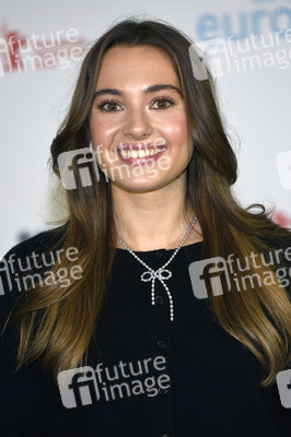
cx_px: 146
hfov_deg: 7.4
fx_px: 2247
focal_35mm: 185
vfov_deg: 11.1
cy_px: 218
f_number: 3.5
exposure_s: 1/500
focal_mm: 185
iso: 800
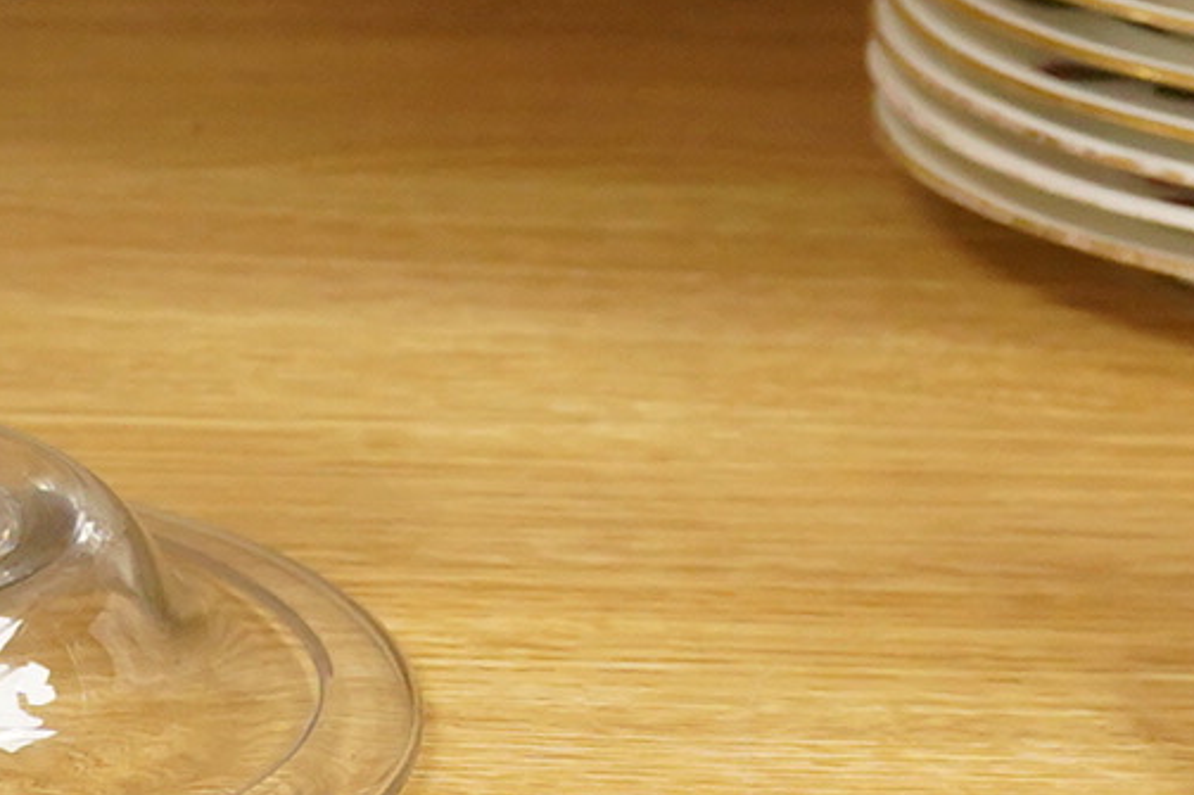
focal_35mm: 176
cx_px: -7
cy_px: -221
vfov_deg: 7.7
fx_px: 5835
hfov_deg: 11.6
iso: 2500
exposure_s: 1/160
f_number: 9
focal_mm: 30
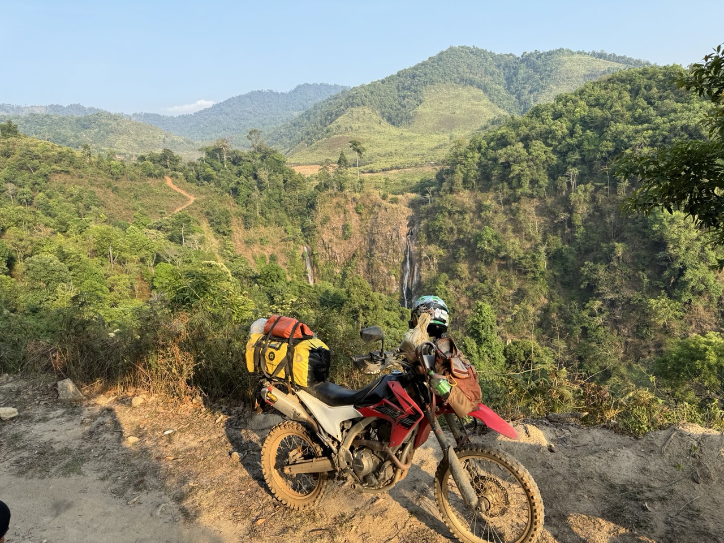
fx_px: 502
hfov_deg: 71.6
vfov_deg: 56.8
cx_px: 362
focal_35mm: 24
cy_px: 272
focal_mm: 6.76
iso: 80
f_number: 1.78
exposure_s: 1/1076
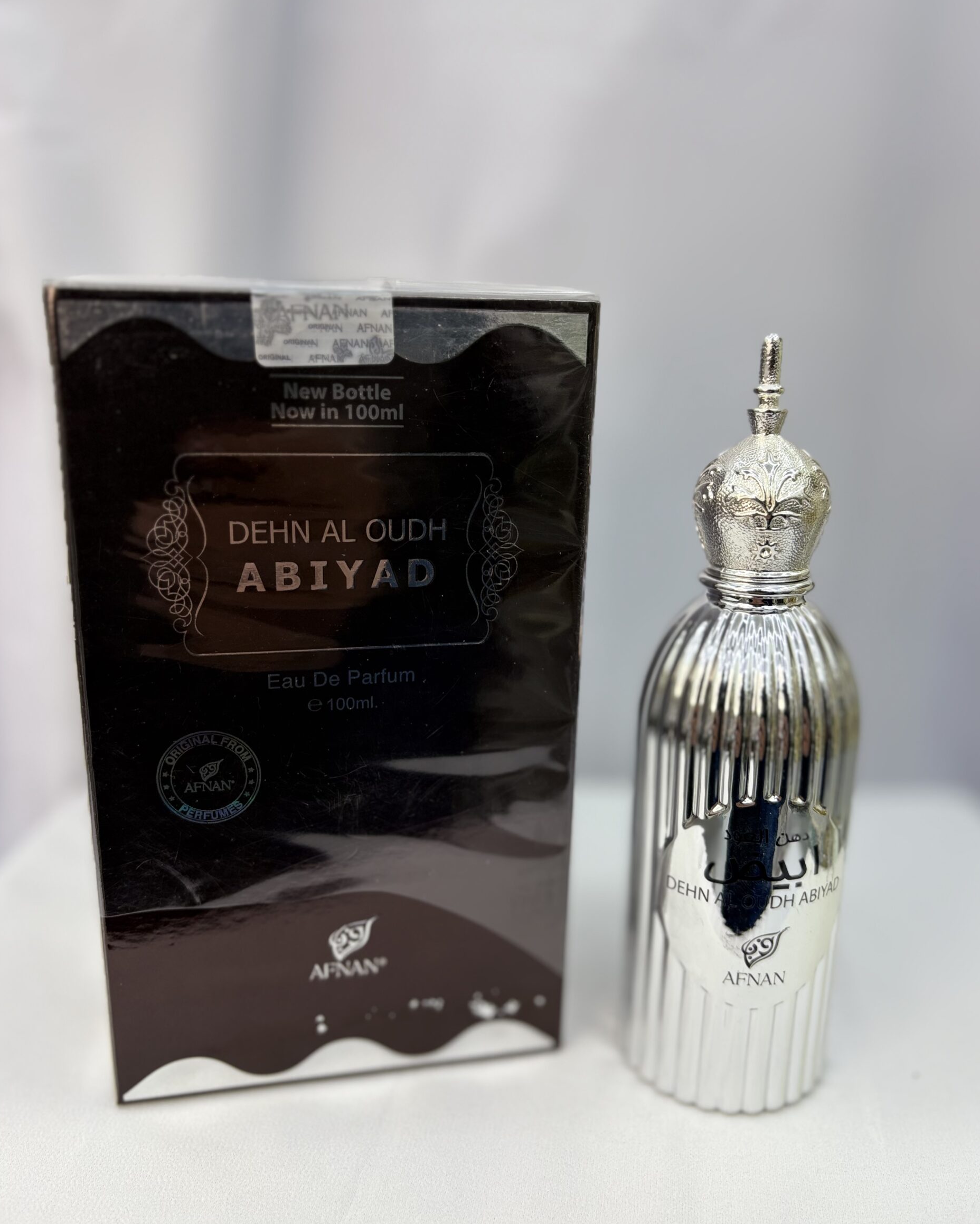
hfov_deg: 51.5
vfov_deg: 62.2
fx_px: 1015
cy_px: 602
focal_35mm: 28
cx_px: 494
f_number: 1.6
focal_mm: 5.96
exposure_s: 1/130
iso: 32
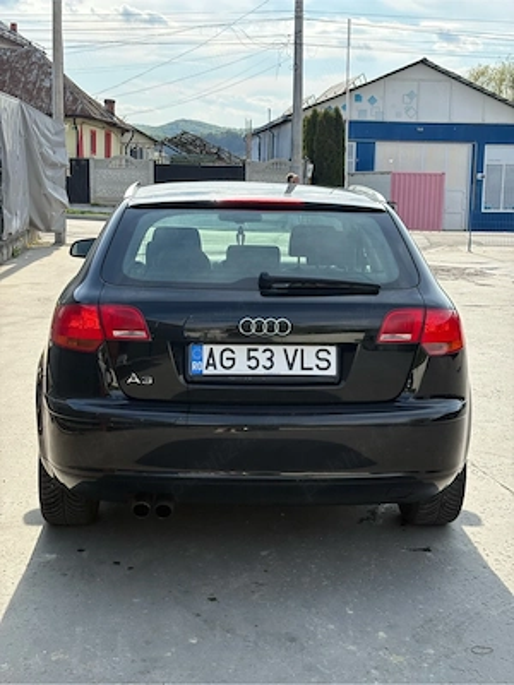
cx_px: 257
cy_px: 342
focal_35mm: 52
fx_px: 1030
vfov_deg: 36.8
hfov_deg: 28.0
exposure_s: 1/1957
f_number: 1.6
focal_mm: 5.96
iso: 50
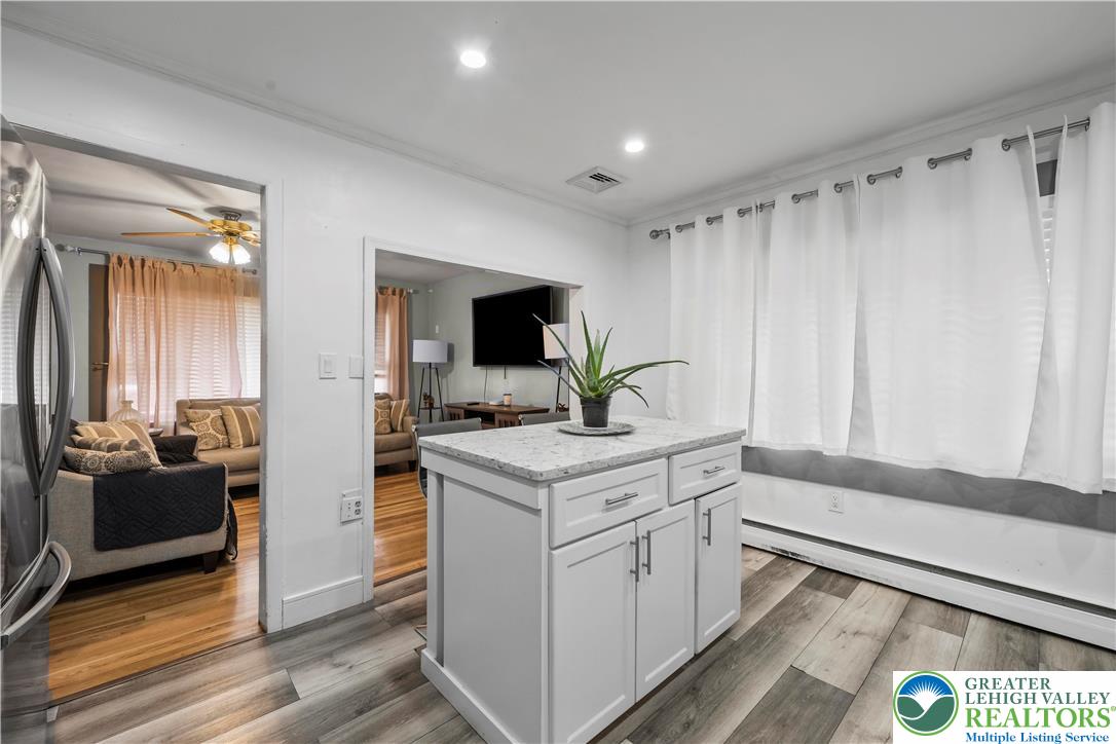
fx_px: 434
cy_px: 372
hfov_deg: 104.3
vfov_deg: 81.2
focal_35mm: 14
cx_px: 558
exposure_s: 1/3
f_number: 9
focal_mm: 14
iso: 320
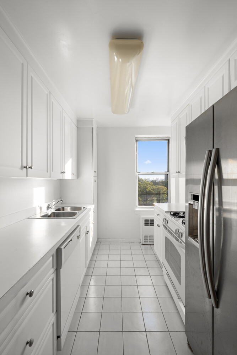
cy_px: 178
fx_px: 158
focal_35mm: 16
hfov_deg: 73.8
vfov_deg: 96.7
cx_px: 118
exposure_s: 1/25
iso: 320
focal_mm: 16
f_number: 10
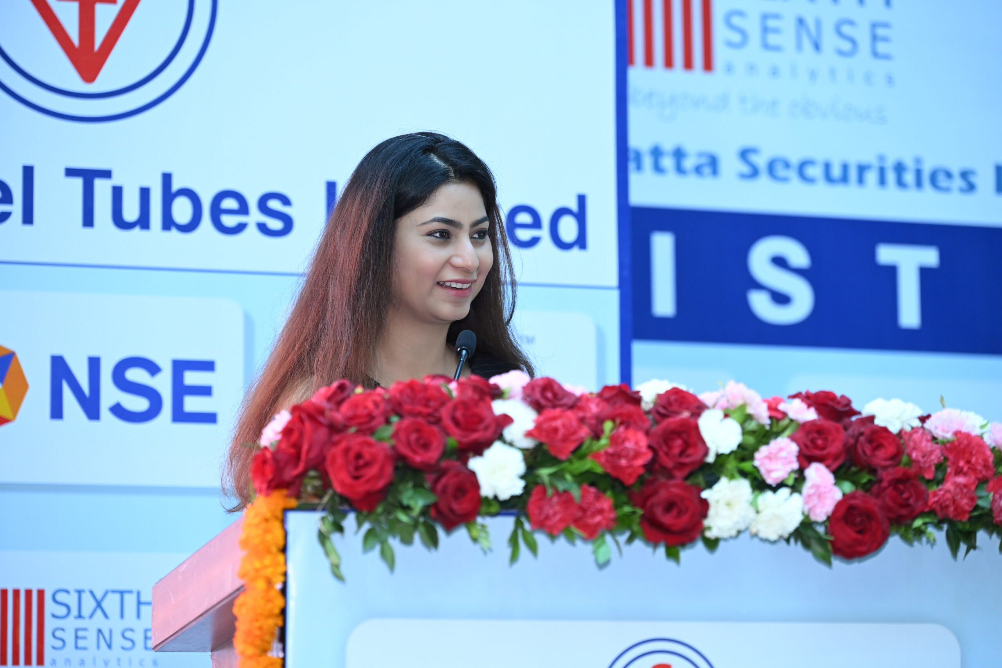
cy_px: 334
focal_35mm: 120
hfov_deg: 17.1
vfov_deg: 11.4
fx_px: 3340
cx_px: 501
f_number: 4.5
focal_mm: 120
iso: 2000
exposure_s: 1/160
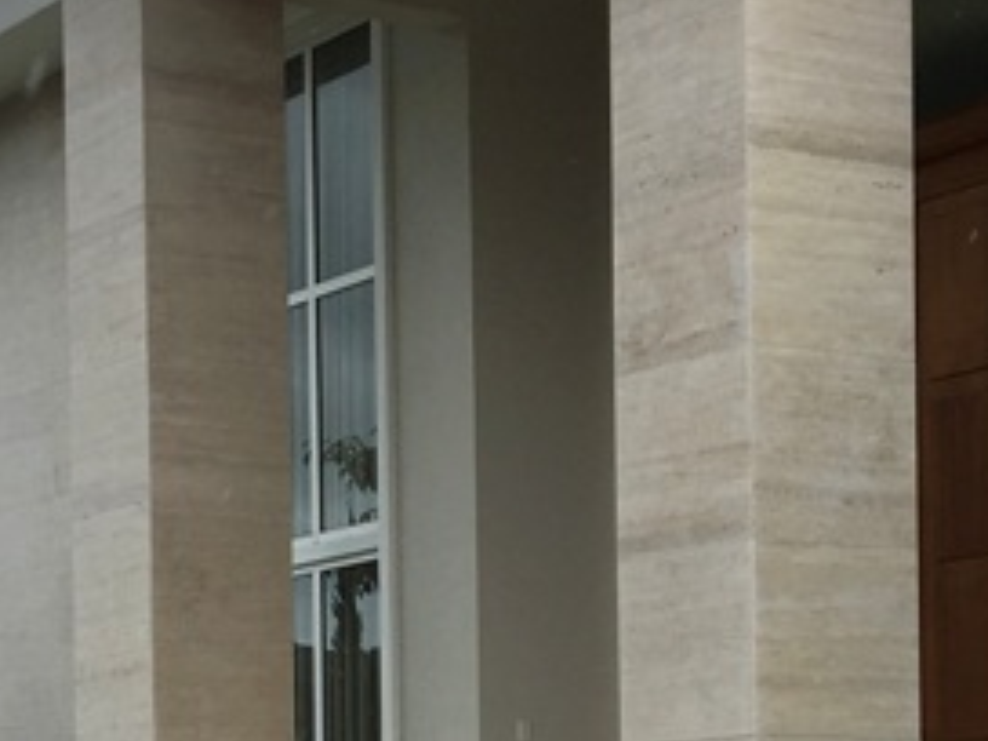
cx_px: 432
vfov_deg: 13.2
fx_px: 3111
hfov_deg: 18.0
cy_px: 919
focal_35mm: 109
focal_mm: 4.15
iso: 25
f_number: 2.2
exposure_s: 1/1040
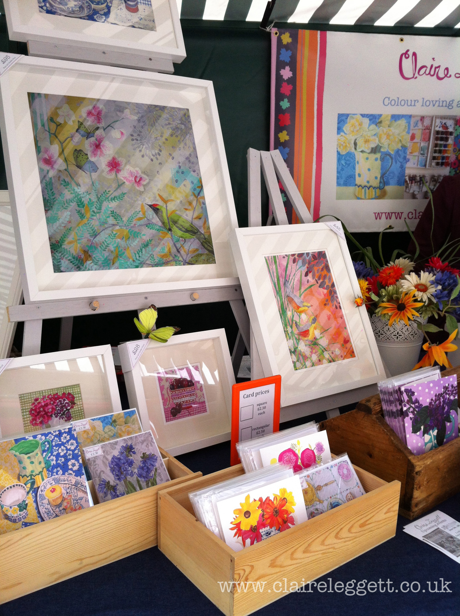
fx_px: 622
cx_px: 230
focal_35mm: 35
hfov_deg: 40.6
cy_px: 308
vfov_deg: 52.7
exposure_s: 1/241
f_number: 2.8
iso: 80
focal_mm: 3.85
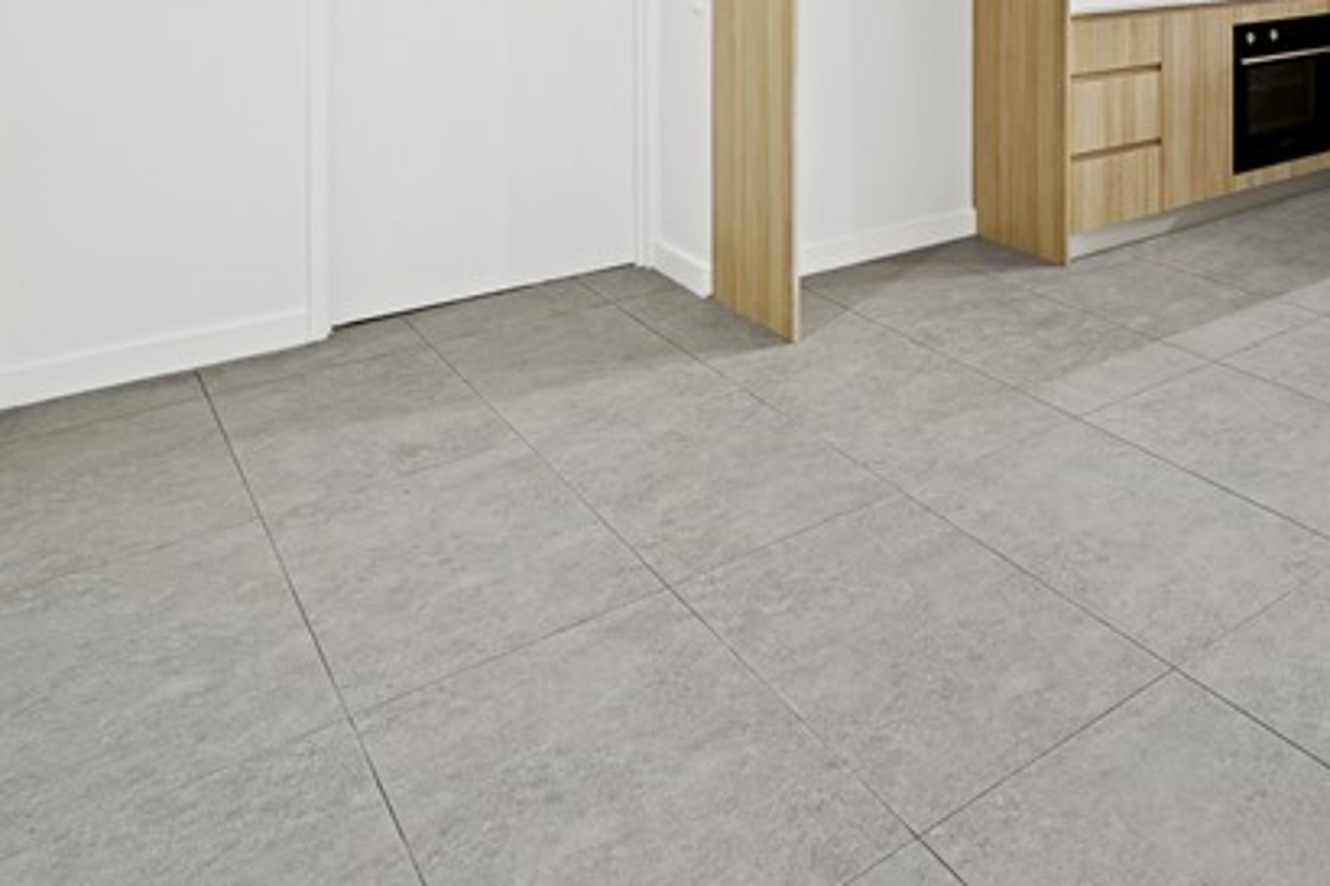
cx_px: 1369
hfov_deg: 49.0
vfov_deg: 35.9
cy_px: -125
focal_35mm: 30
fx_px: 1108
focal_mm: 12
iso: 100
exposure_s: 2.5
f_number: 9
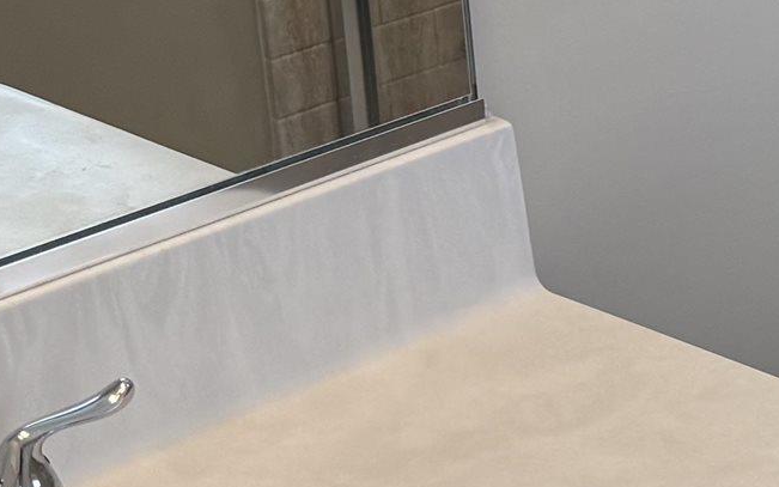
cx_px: 1250
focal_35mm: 120
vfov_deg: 10.8
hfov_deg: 15.7
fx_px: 2548
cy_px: -60
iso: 125
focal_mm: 6.76
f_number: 1.78
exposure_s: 1/240
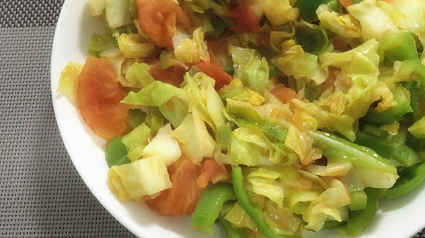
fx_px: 451
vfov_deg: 29.3
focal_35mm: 40
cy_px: 69
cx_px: 266
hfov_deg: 50.0
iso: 250
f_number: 2.2
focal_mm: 4.15
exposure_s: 1/17
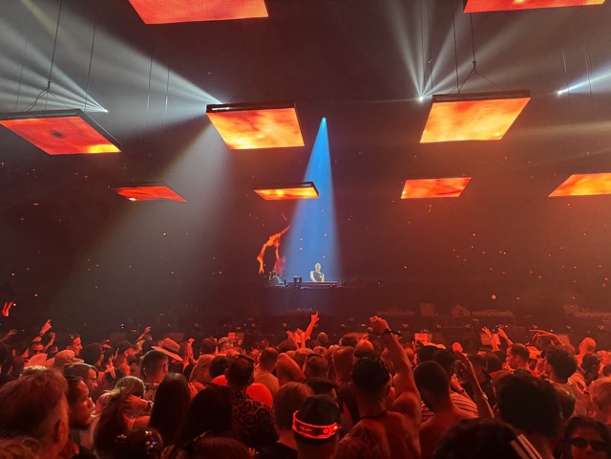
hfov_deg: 67.3
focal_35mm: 26
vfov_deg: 53.1
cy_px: 230
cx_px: 306
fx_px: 459
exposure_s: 1/40
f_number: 1.6
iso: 640
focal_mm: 5.96
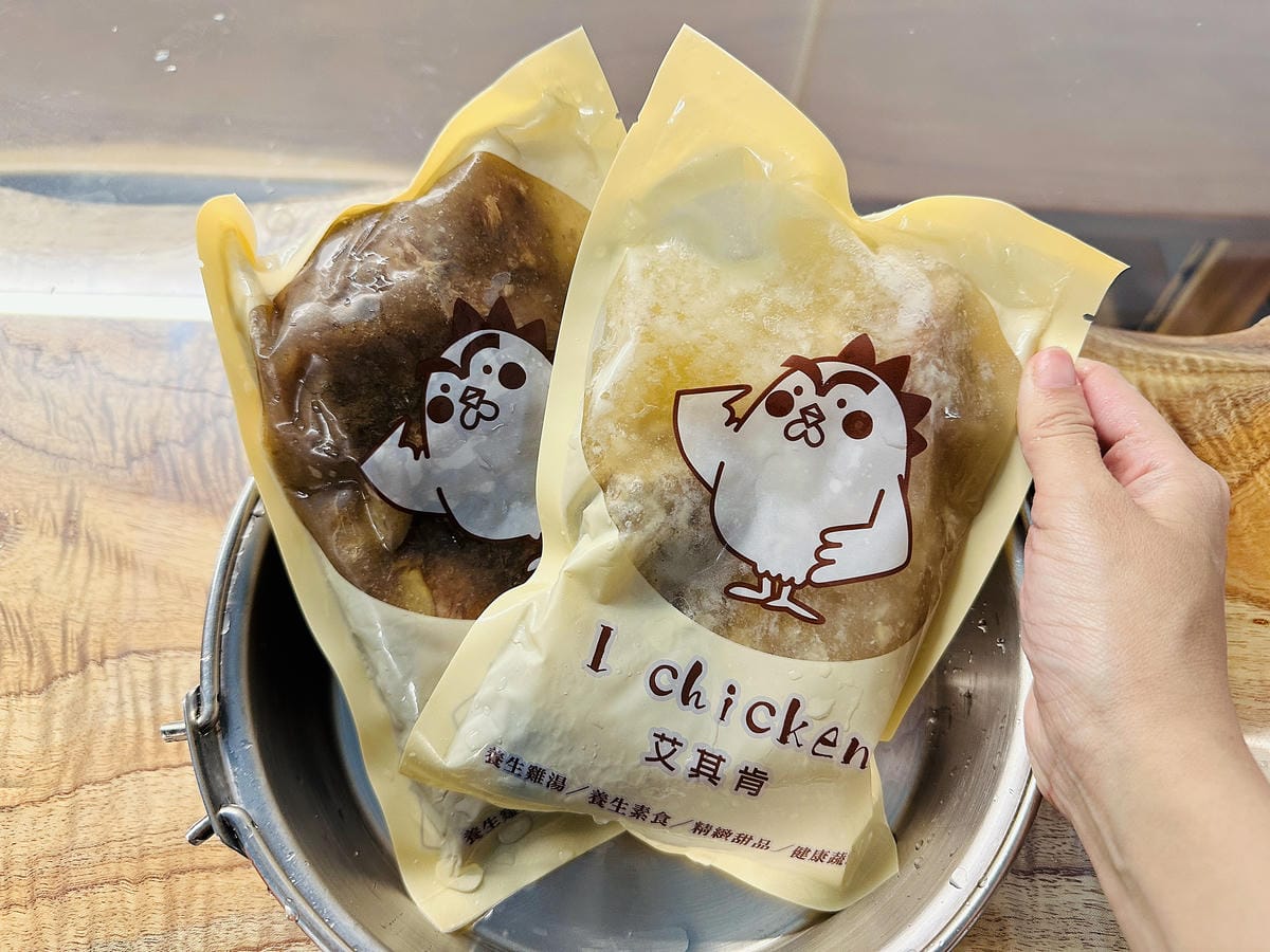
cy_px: 476
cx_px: 635
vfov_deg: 56.8
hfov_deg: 71.6
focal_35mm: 24
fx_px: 881
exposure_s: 1/60
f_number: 1.78
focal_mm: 6.86
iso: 160
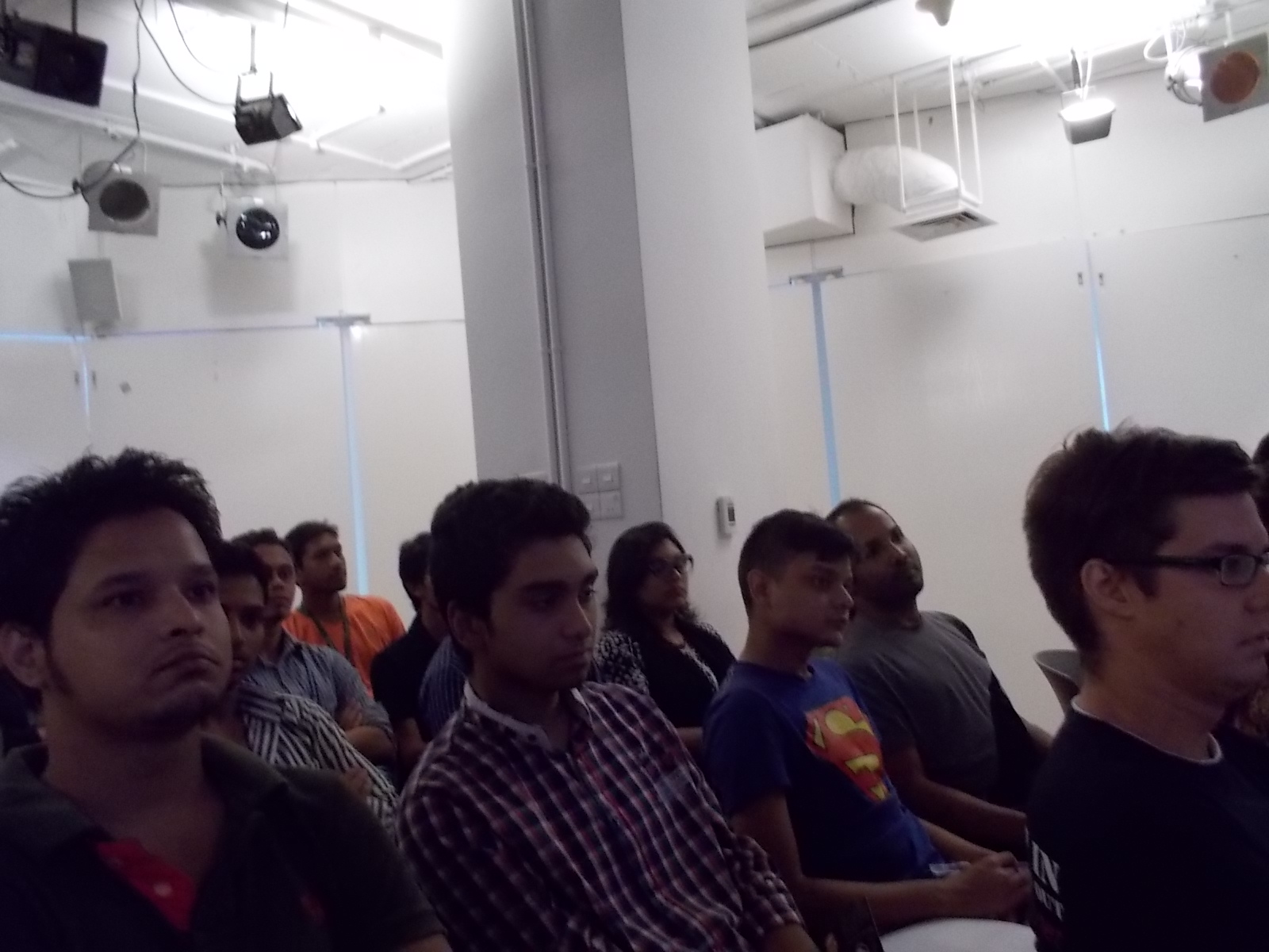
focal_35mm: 29
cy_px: 476
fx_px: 1063
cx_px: 634
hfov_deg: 61.7
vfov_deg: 48.2
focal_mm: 4.1
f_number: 3.3
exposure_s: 1/30
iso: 400
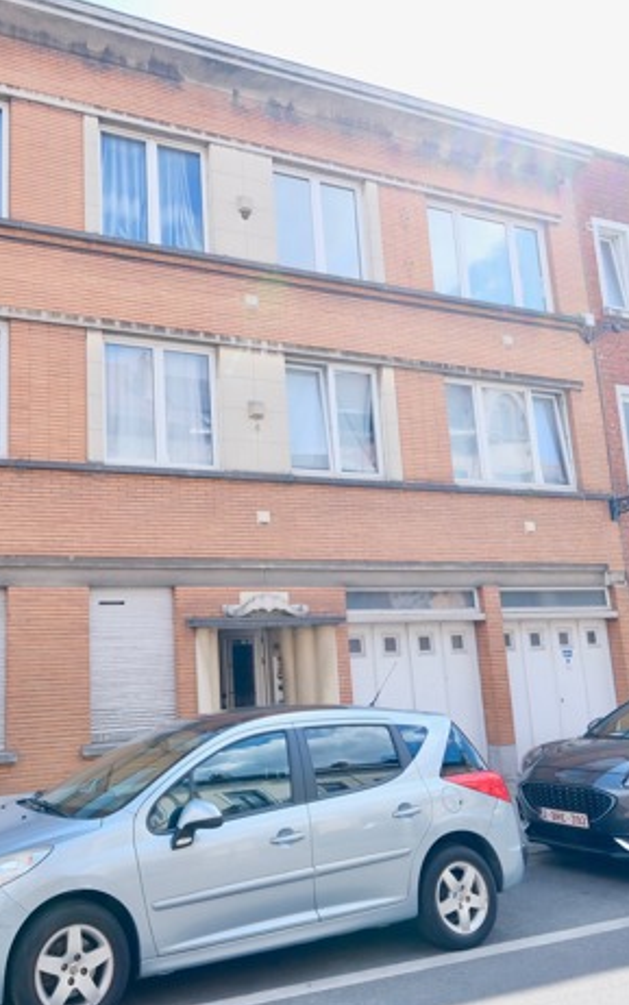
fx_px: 740
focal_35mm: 27
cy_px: 500
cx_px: 172
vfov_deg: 68.4
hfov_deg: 44.8
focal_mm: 11.5
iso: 320
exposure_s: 1/200
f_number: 6.4
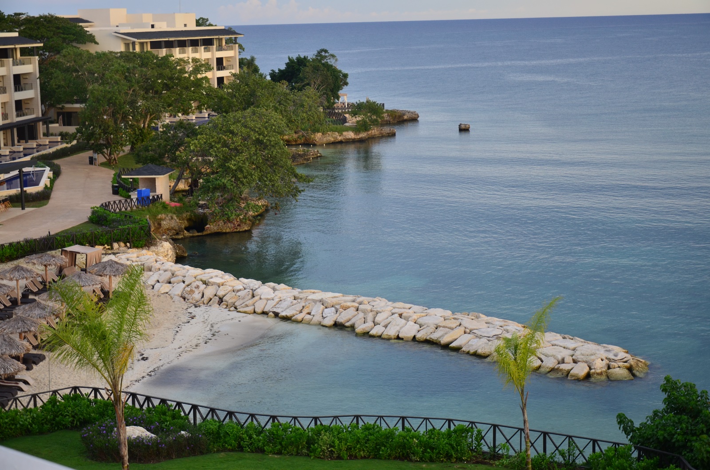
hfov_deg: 29.9
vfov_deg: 20.1
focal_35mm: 68
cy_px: 235
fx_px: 1328
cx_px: 355
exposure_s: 1/50
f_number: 4.8
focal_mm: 45
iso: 200
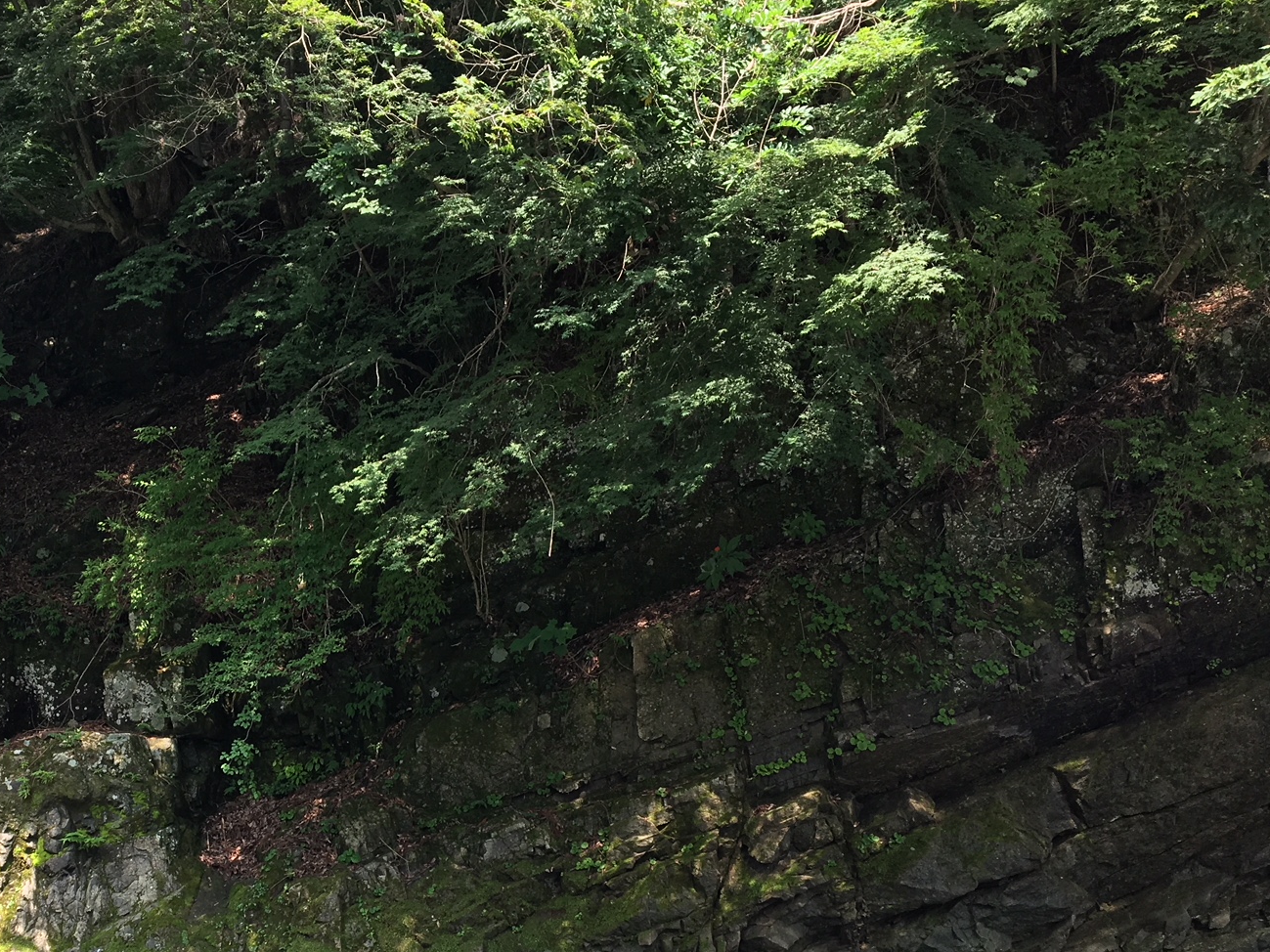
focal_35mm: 45
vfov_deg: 31.6
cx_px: 300
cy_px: 721
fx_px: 1651
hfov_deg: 40.7
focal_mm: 4.15
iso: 25
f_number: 2.2
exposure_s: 1/202
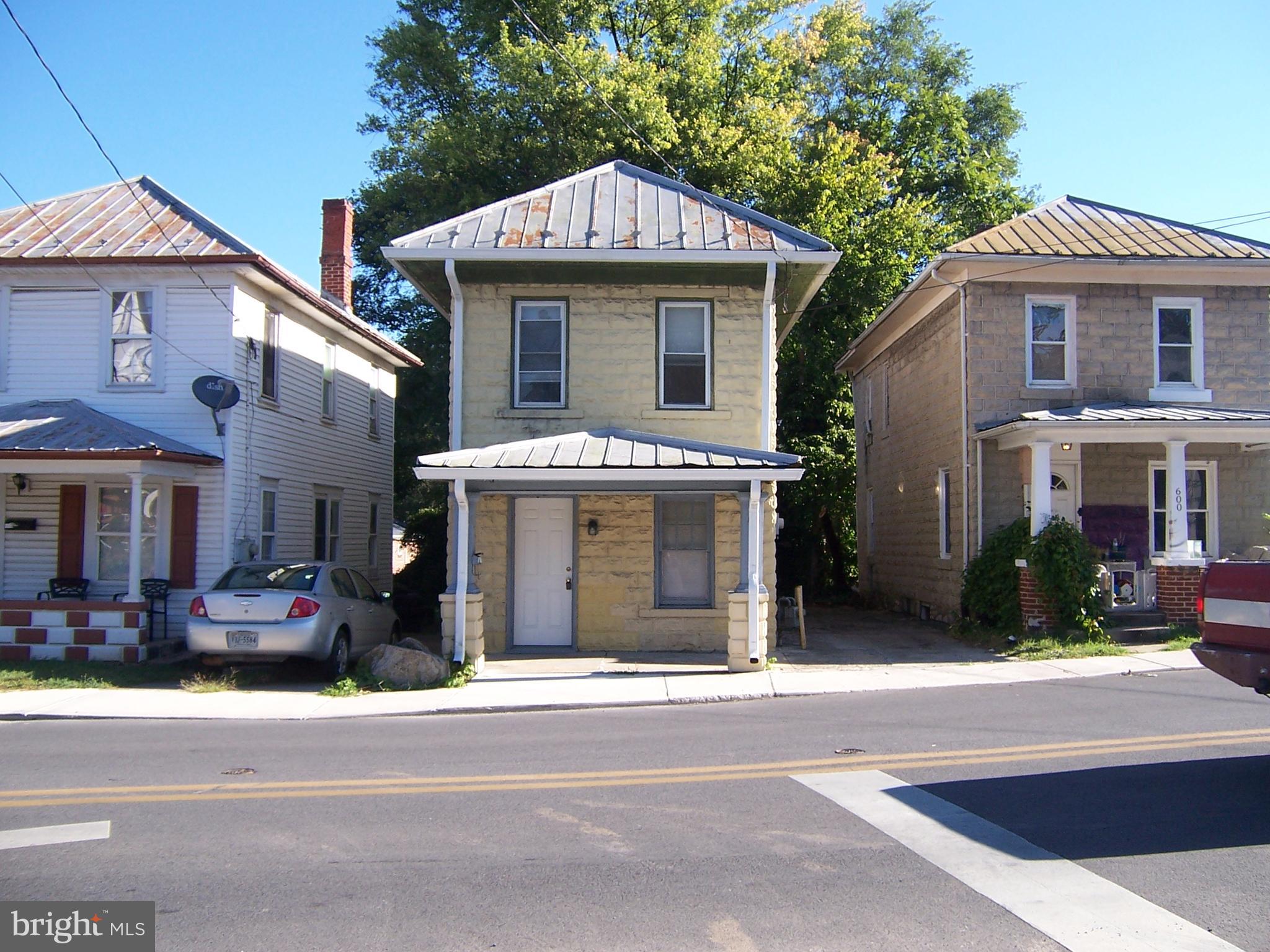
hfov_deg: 55.4
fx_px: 1211
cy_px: 476
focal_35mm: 33
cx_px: 635
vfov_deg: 42.9
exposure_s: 1/350
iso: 80
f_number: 3.4
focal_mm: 5.5
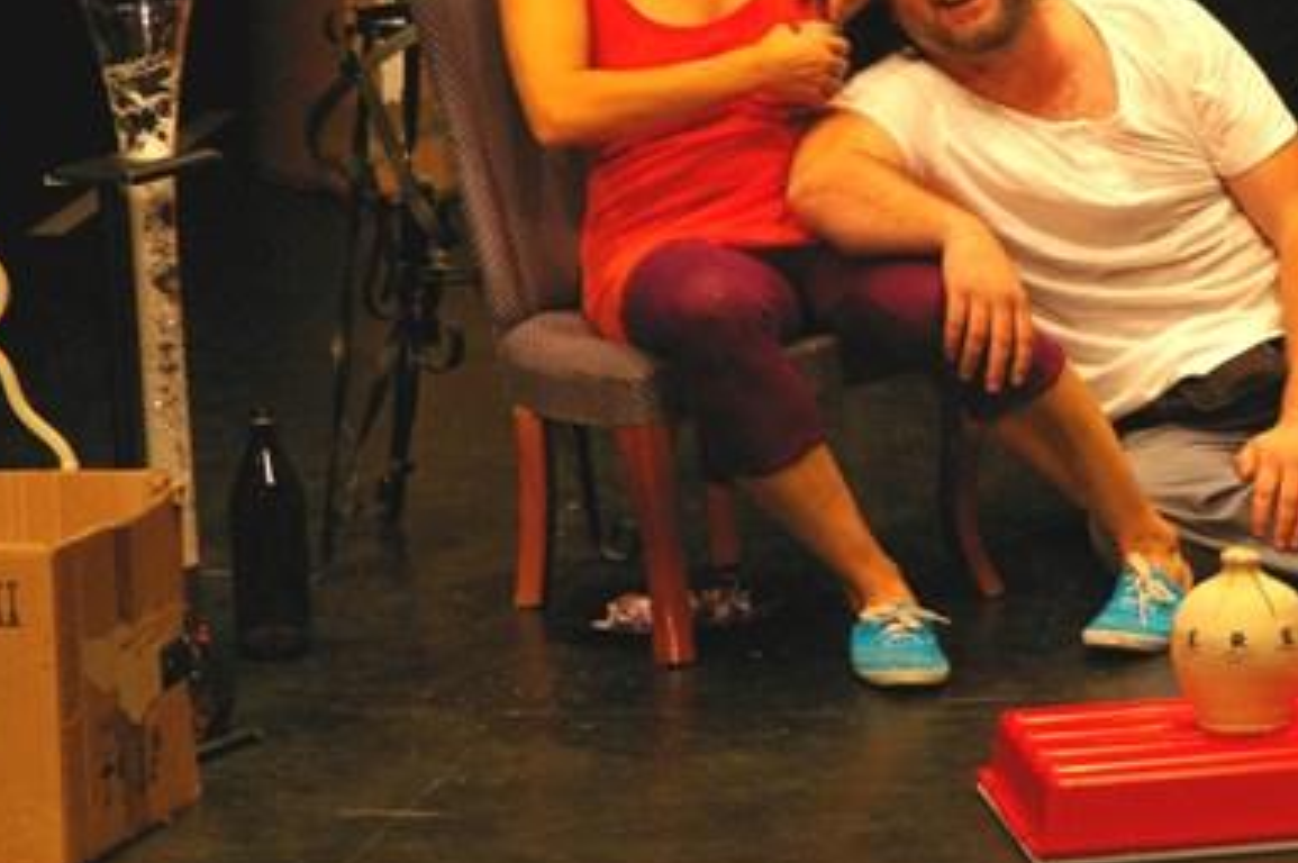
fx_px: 14374
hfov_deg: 5.2
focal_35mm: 399
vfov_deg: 3.4
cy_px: 228
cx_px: 978
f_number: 5.6
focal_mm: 160
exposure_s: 1/90
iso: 800
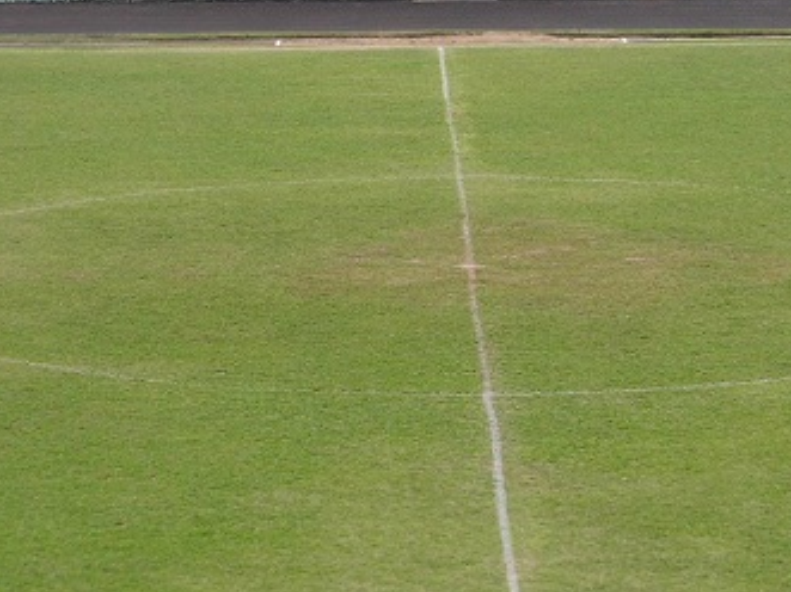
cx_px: 379
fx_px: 3541
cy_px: 180
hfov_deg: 12.7
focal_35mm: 155
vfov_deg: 9.6
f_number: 4.2
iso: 100
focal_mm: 14.6
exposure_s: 1/320
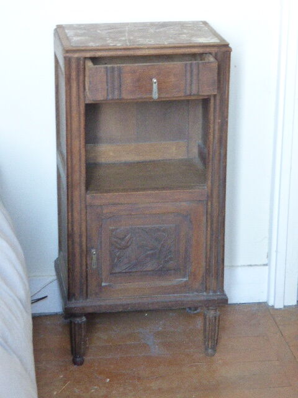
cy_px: 199
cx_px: 149
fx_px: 1274
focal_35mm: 111
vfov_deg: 17.7
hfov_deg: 13.3
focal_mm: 18.2
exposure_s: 1/8
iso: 1000
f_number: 5.3
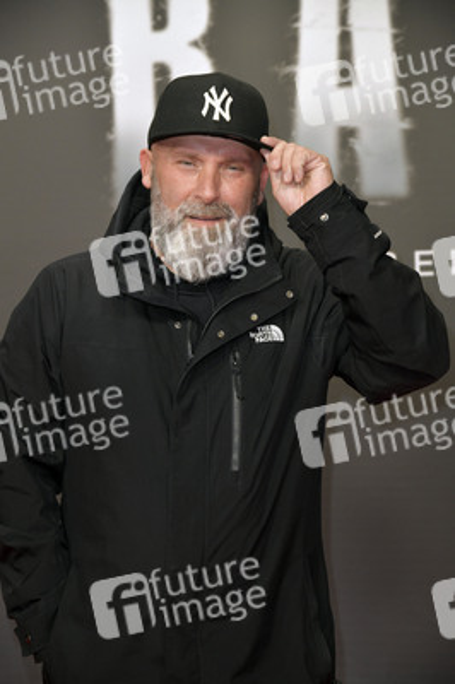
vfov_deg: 22.2
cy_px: 342
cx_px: 228
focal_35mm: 92
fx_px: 1747
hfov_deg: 14.8
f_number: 5.6
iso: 1600
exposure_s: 1/250
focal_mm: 92
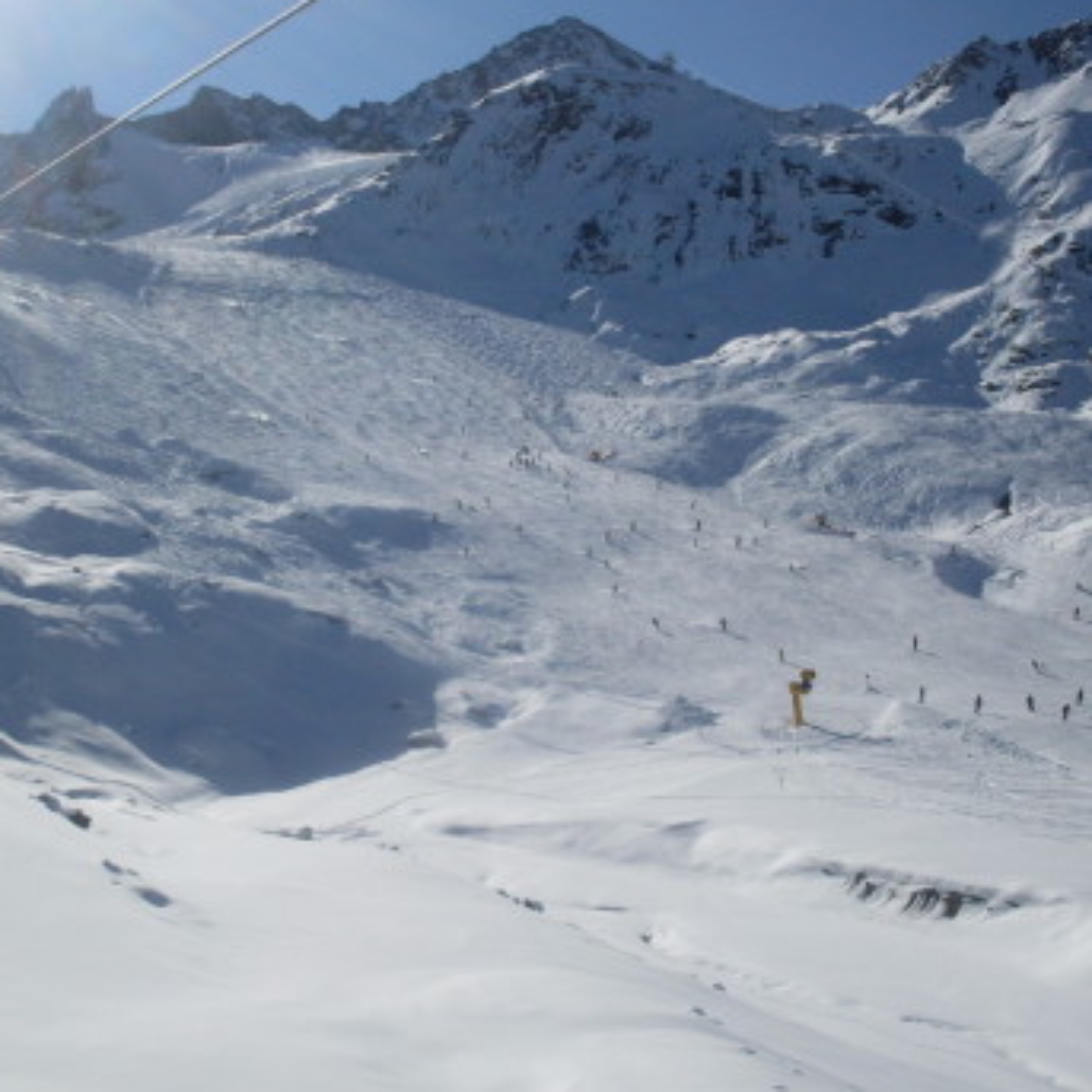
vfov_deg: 36.1
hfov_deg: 36.0
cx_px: 484
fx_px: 1677
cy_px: 528
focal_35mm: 47
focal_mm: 6.3
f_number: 8.4
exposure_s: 1/750
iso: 80
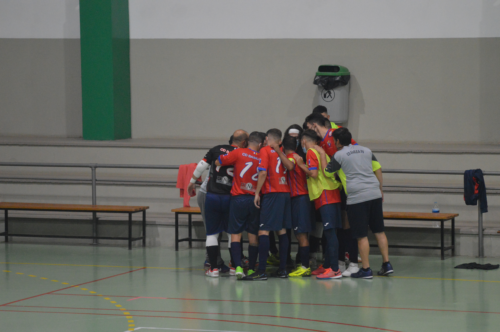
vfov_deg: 7.5
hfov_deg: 11.2
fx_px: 2539
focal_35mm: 183
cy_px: 166
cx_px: 250
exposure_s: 1/320
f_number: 4.2
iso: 3200
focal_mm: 122
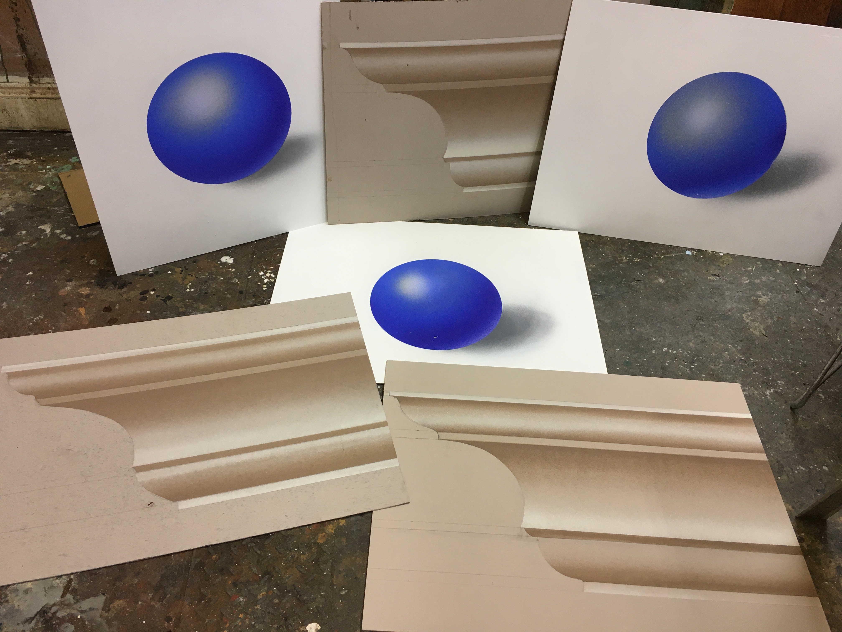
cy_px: 316
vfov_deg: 48.2
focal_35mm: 29
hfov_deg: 61.7
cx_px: 421
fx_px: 705
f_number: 2.2
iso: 80
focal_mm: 4.15
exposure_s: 1/33
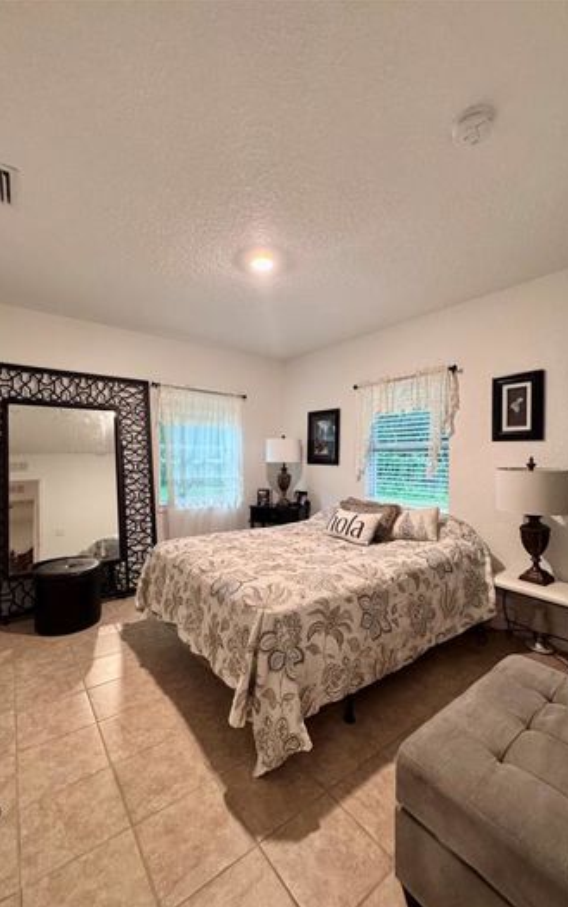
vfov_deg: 101.4
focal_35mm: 15
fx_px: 371
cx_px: 286
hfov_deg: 74.8
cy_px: 457
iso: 400
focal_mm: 2.22
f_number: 2.2
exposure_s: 1/60
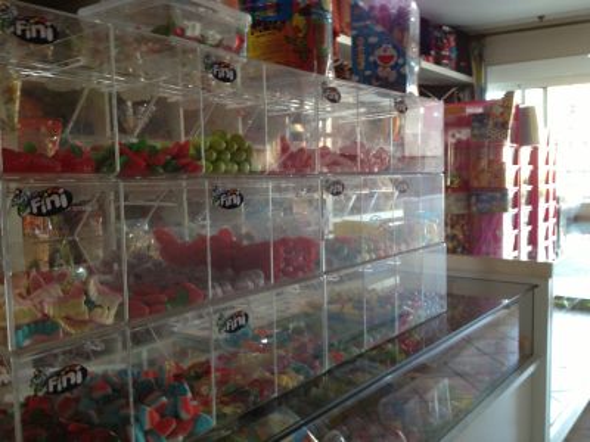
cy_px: 221
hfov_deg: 52.6
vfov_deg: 40.7
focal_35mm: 35
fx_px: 597
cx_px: 295
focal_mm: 4.28
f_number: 2.4
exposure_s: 1/20
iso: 100
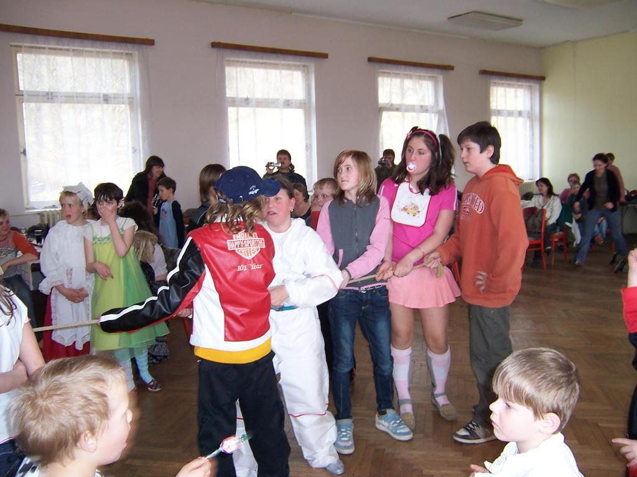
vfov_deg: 42.9
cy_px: 238
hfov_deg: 55.4
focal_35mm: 33
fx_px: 607
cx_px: 318
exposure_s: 1/60
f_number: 2.8
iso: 80
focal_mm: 5.5
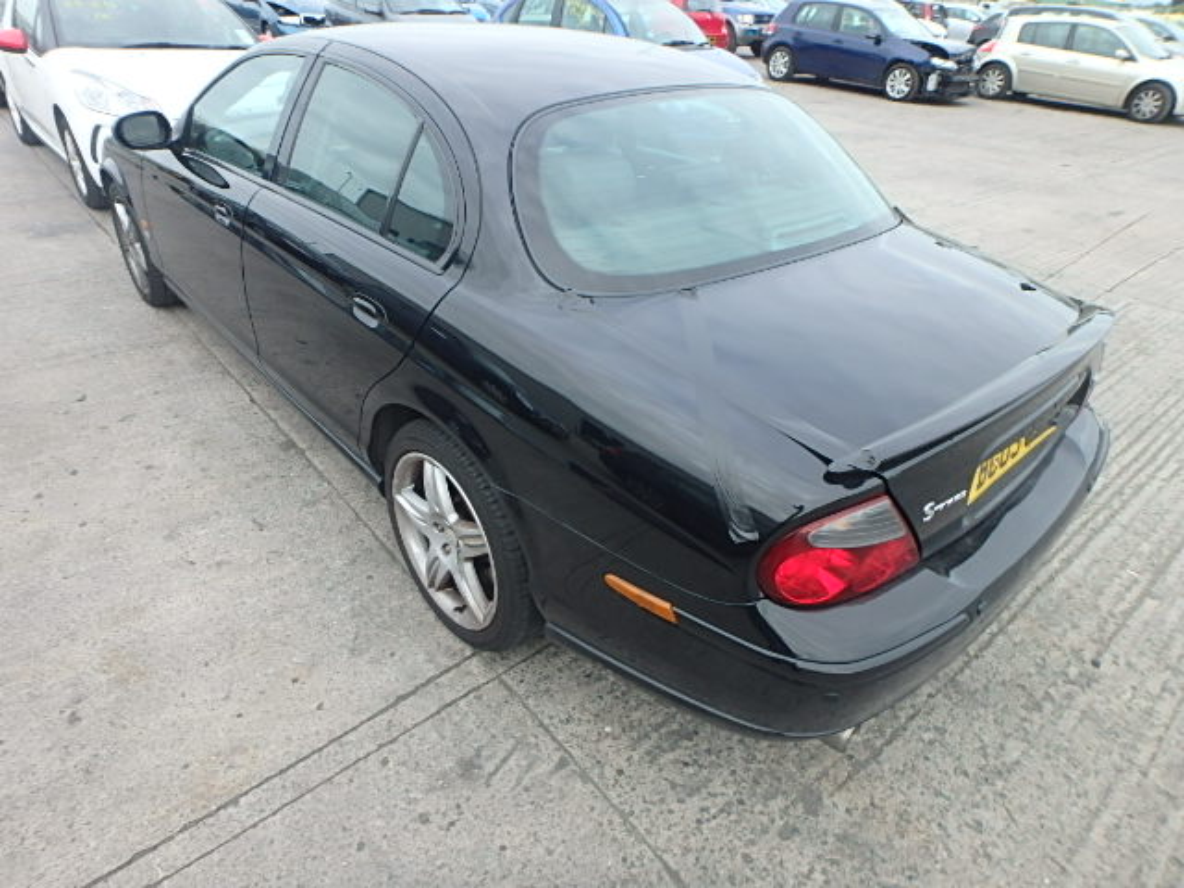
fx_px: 718
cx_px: 592
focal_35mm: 21
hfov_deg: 79.0
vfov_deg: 63.4
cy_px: 444
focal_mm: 3.7
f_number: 3.5
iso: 125
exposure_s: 1/200
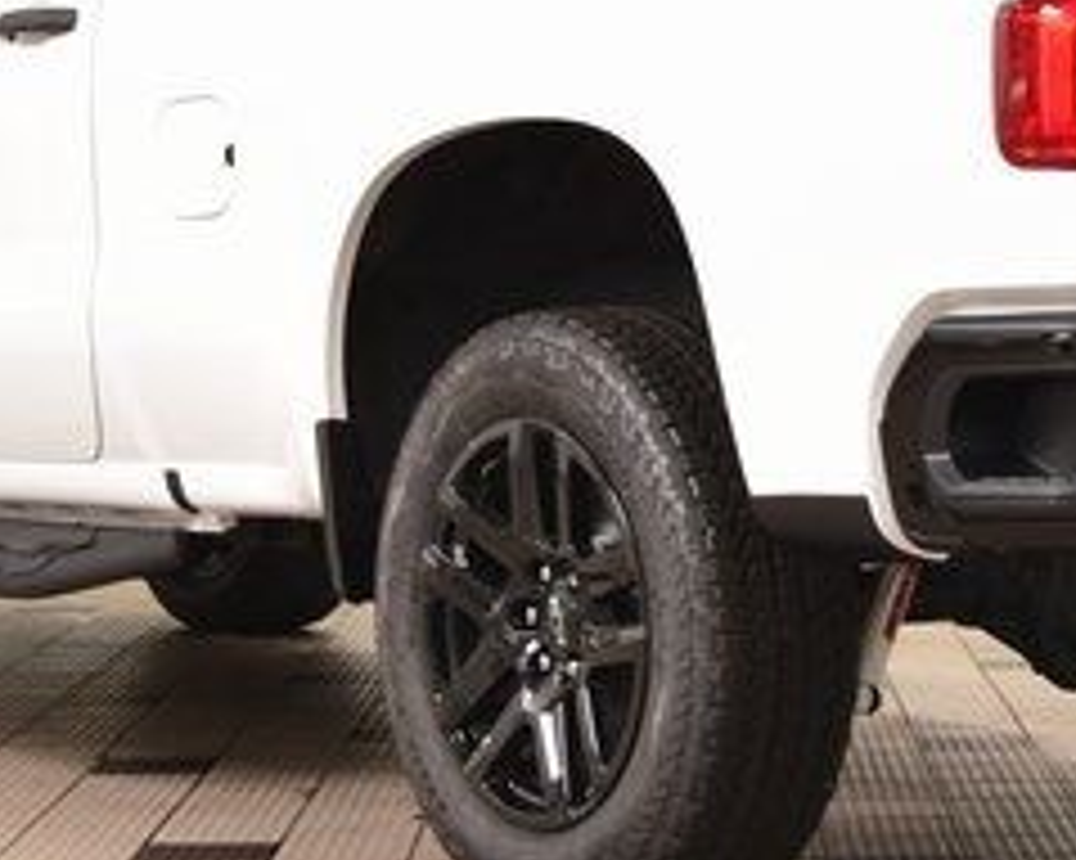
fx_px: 4329
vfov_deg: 11.3
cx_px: 716
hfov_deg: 14.1
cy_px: 205
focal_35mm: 136
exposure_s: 1/60
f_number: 8
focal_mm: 36
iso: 1400
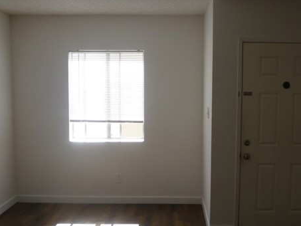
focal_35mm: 41
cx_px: 169
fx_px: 357
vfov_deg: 35.1
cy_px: 125
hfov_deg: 45.7
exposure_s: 1/80
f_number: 3.3
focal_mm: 5.2
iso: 80
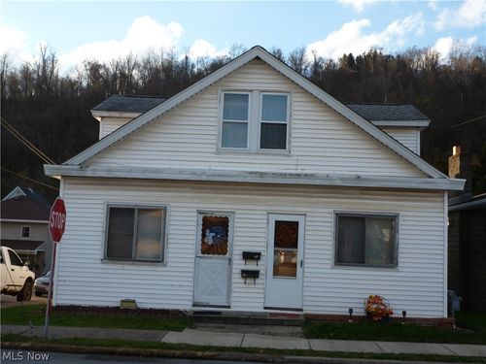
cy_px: 182
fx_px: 576
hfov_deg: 45.8
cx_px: 243
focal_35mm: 41
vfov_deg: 35.1
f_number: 3.9
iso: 100
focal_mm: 7.4
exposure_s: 1/250
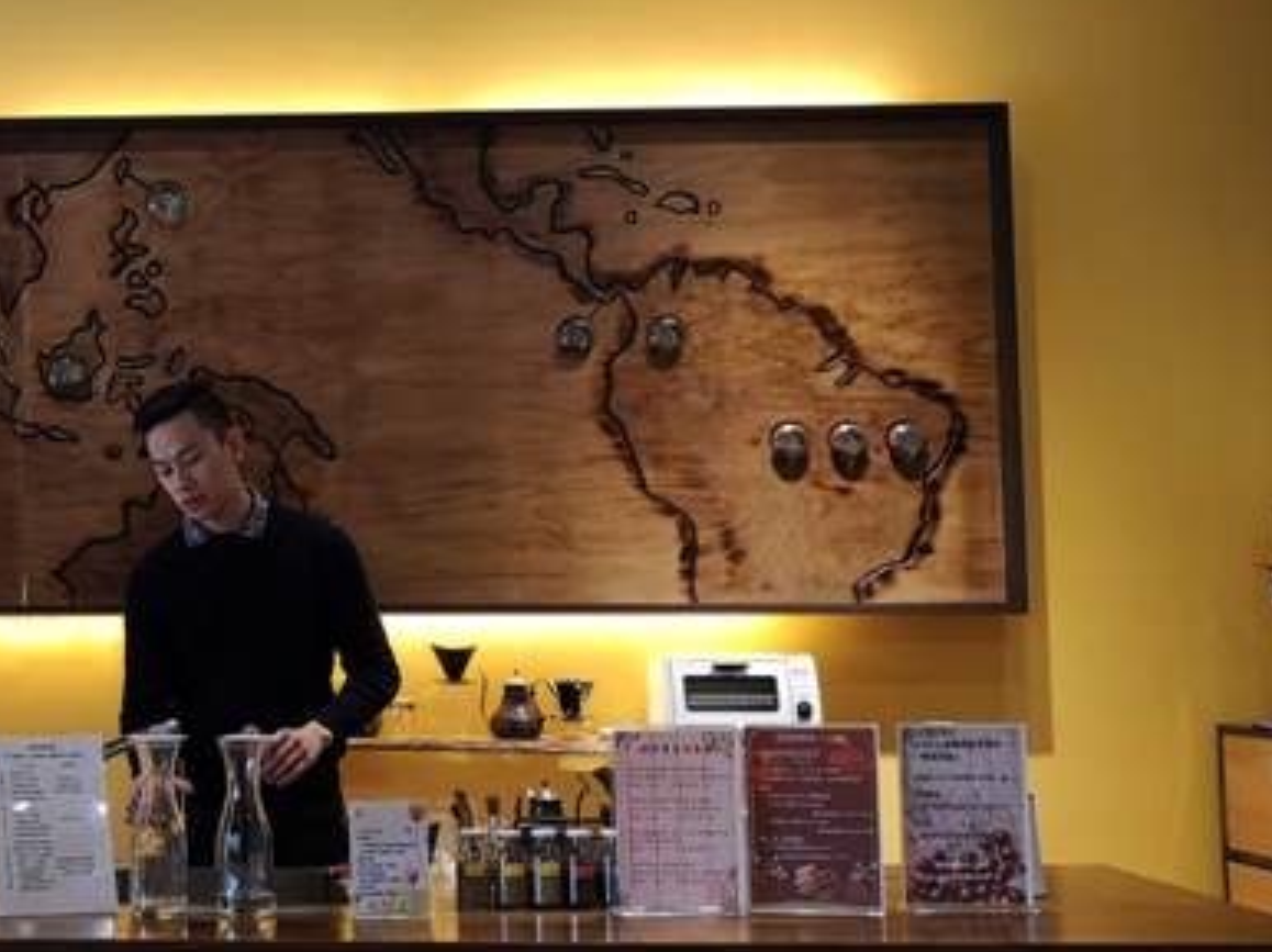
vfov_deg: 26.1
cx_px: 66
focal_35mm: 56
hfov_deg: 32.2
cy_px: 428
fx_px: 2056
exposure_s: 1/60
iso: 125
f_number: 1.8
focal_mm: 3.95
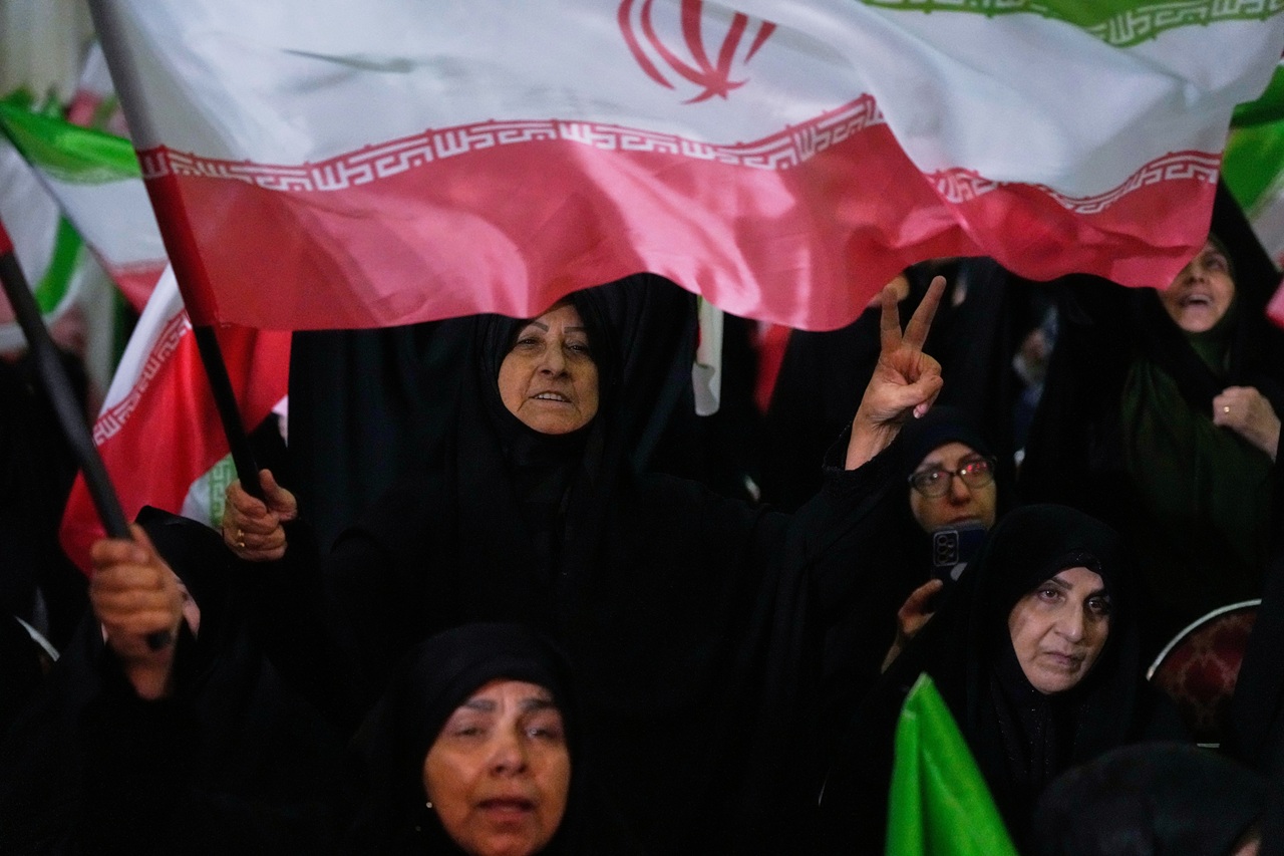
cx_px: 642
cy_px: 428
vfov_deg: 15.0
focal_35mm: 91
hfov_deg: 22.4
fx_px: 3245
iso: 6400
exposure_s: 1/1250
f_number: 4
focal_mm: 91
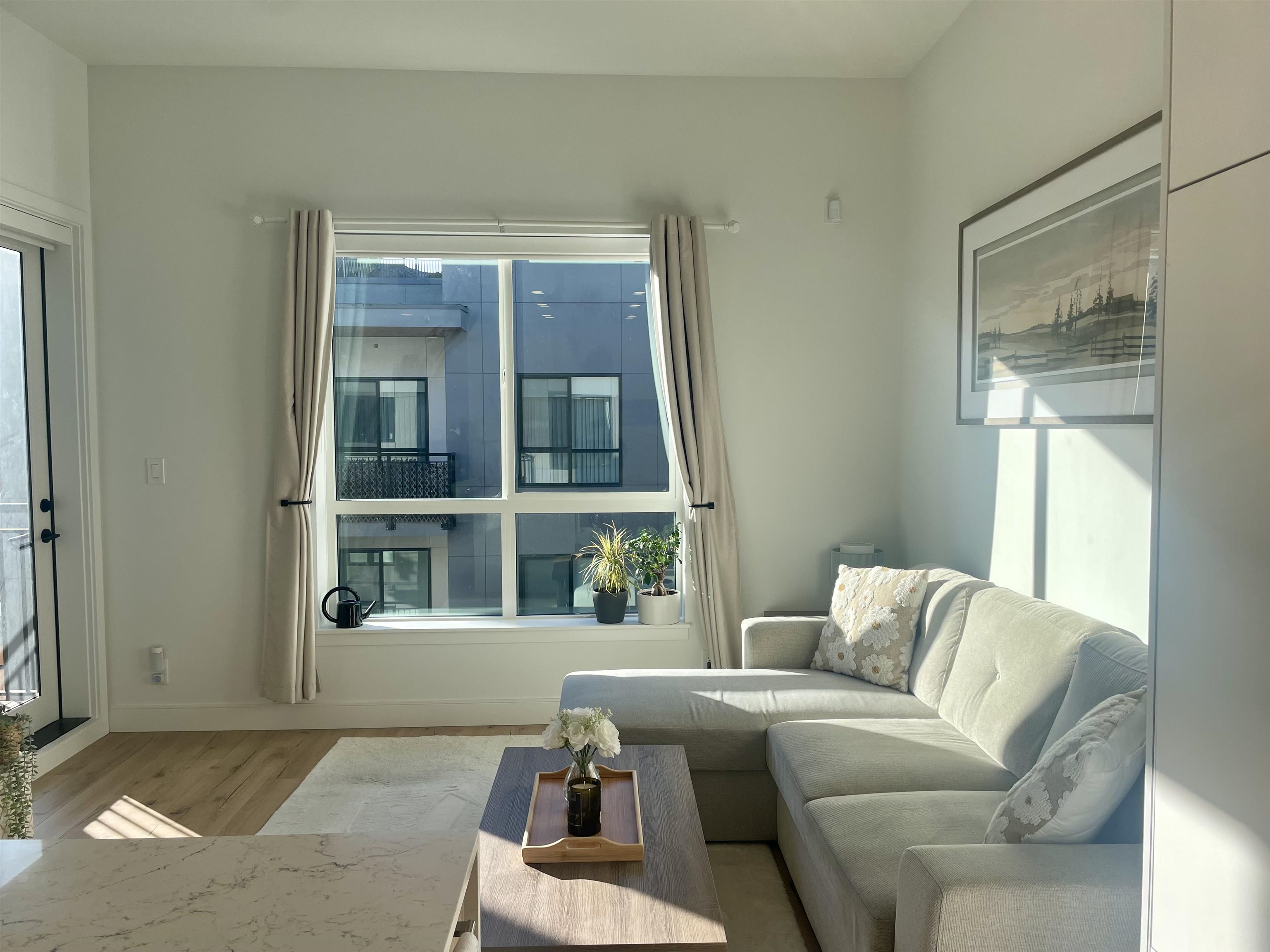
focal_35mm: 26
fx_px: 954
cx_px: 635
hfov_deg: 67.3
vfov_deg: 53.1
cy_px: 476
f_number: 1.6
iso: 32
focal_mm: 4.2
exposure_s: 1/698
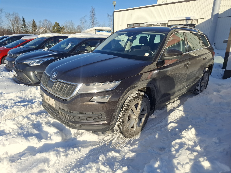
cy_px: 86
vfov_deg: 58.9
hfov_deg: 73.9
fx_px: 153
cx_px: 116
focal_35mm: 23
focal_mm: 5.54
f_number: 1.8
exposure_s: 1/1976
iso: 50
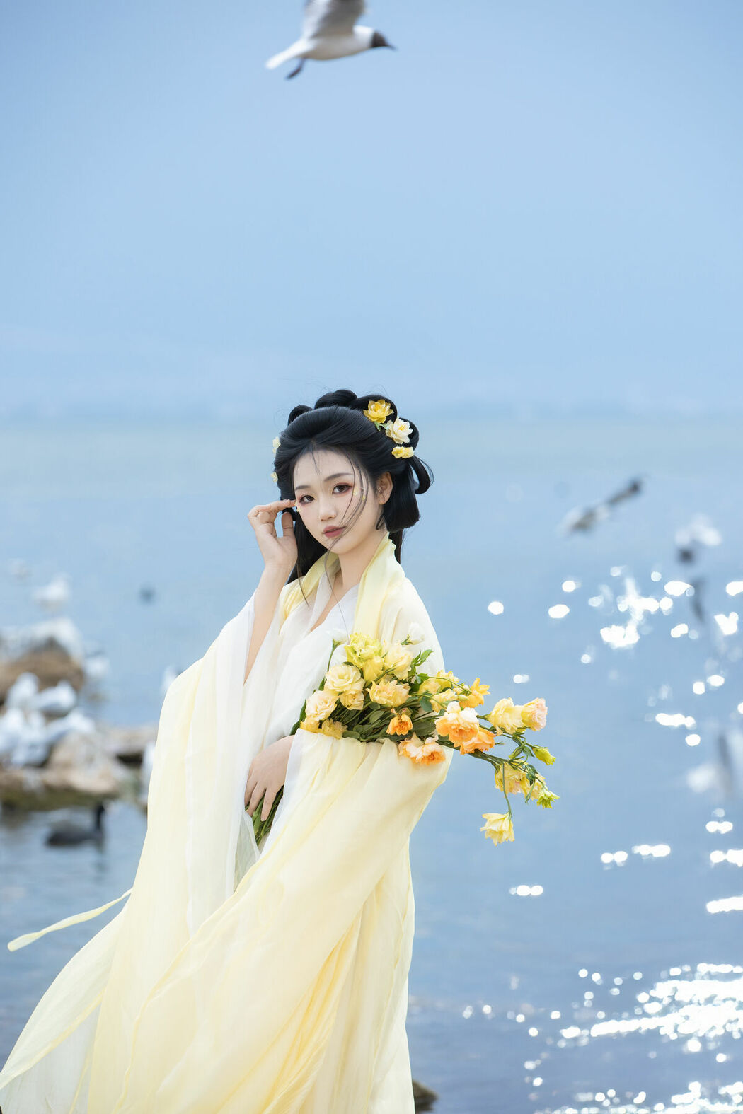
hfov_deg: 9.1
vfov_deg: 13.7
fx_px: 4643
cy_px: 557
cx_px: 372
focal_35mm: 150
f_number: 5
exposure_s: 1/320
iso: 200
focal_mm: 150
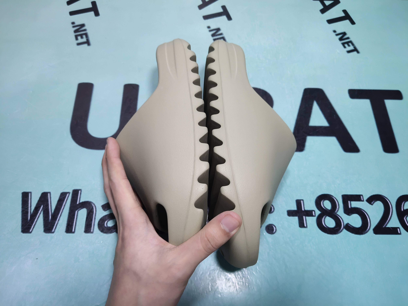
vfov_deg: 46.8
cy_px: 153
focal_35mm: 30
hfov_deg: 60.0
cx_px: 204
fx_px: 354
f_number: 1.79
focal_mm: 4.35
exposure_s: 1/100
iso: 100
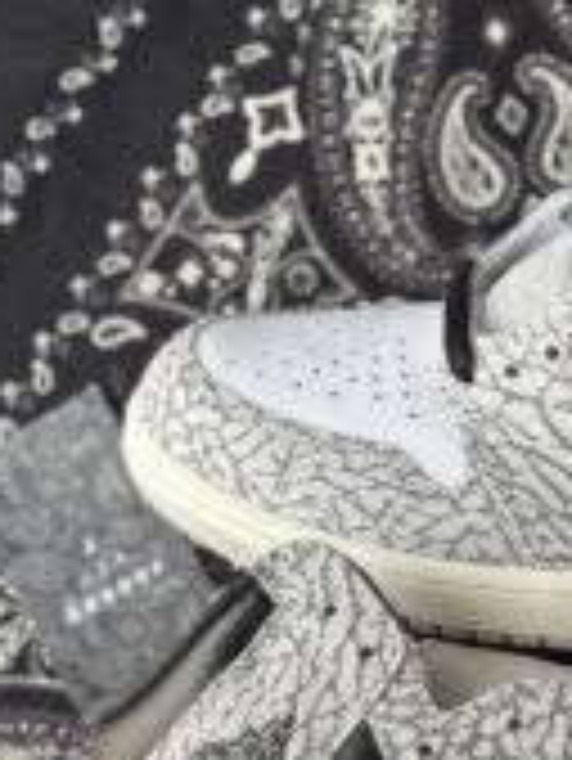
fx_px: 2707
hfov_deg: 11.9
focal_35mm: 123
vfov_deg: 15.9
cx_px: 649
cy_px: 612
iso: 25
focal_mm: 5.96
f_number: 1.6
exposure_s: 1/122
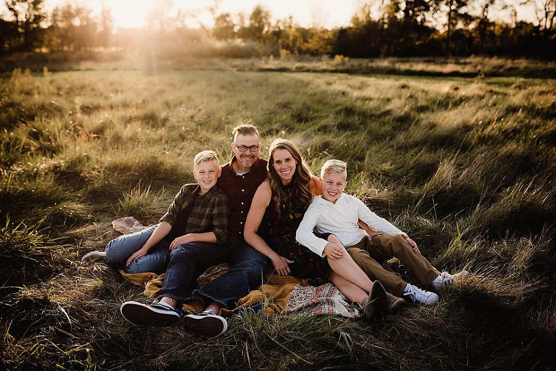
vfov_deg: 37.9
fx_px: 541
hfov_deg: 54.4
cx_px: 278
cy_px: 186
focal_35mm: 35
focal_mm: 35
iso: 250
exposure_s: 1/2500
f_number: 2.5
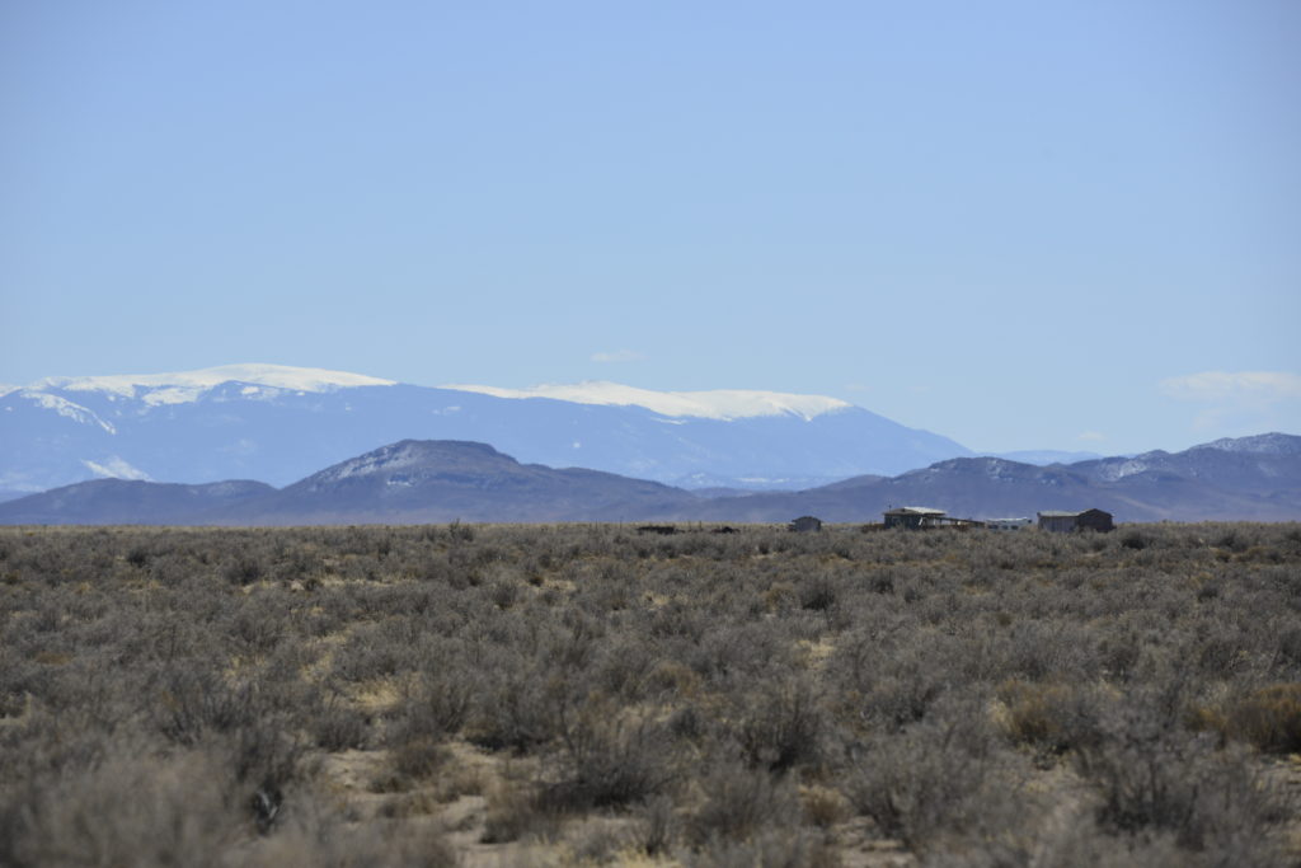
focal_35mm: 200
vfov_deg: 6.9
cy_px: 434
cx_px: 650
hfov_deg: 10.3
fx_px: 7228
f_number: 7.1
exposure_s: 1/2000
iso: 400
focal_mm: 200
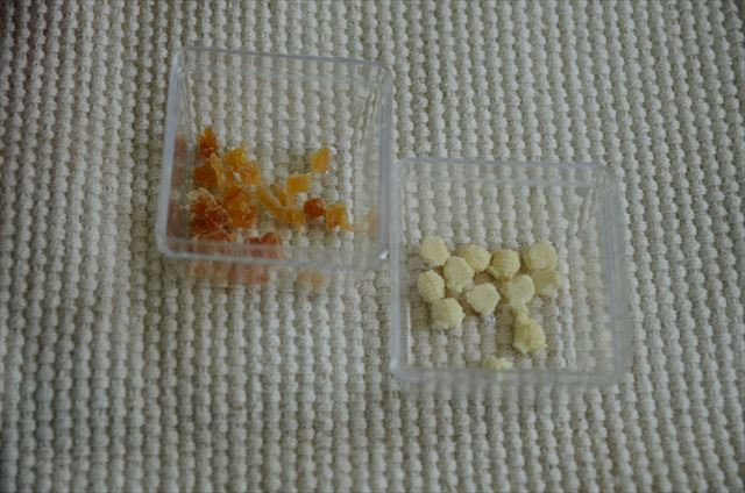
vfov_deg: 18.1
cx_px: 372
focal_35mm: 75
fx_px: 1549
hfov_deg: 27.0
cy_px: 246
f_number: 3.8
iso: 100
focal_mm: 50
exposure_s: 1/50
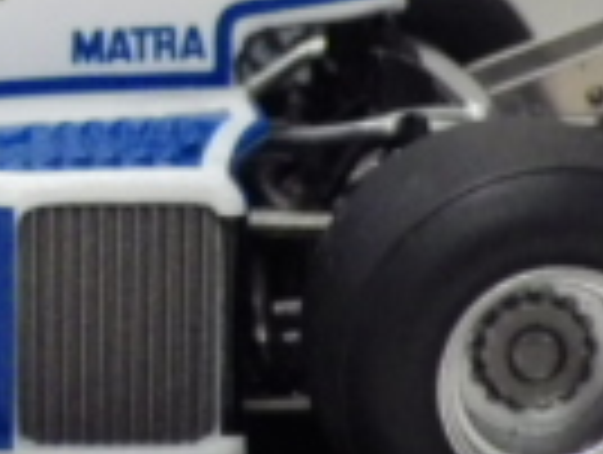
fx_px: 5916
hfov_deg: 5.8
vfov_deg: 4.4
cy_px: -22
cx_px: -351
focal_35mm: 339
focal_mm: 12.8
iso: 800
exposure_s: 1/60
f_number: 4.2
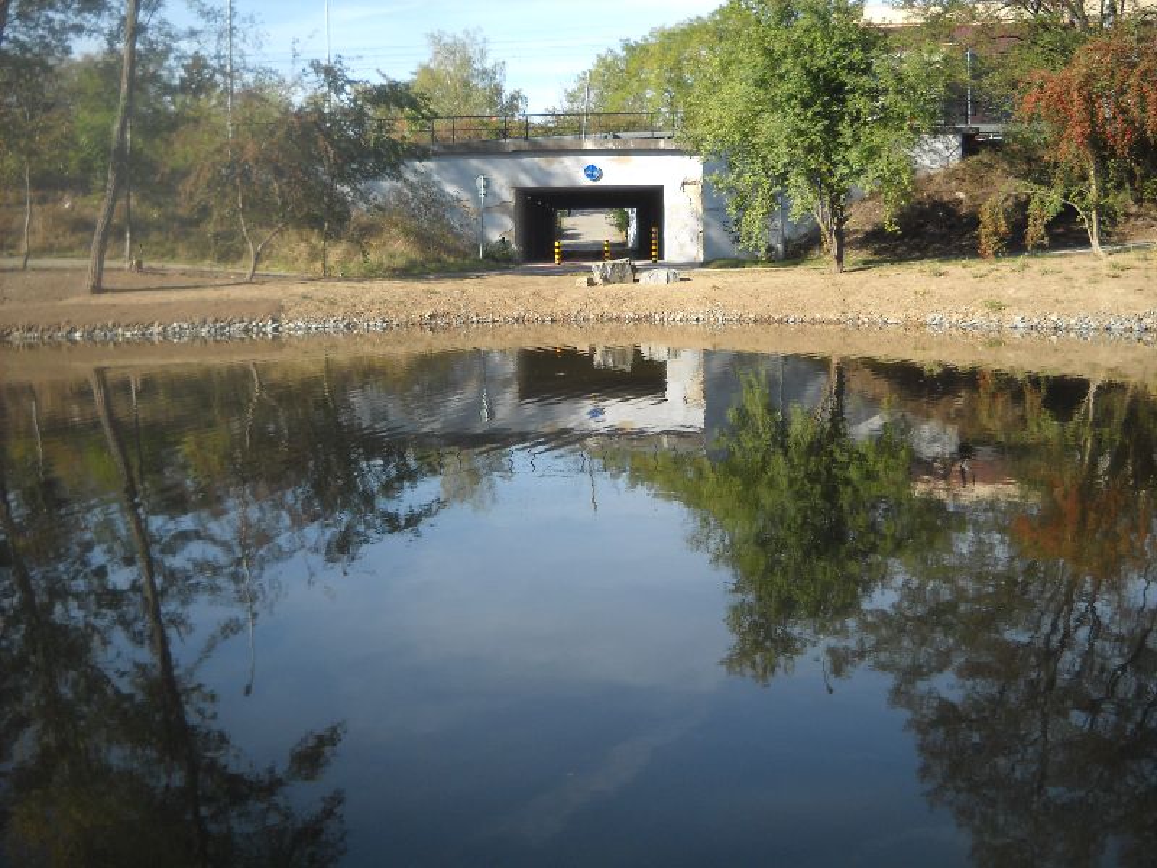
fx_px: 1370
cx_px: 578
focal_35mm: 41
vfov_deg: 35.1
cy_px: 434
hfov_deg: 45.8
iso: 64
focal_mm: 6.72
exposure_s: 1/141
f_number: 5.5
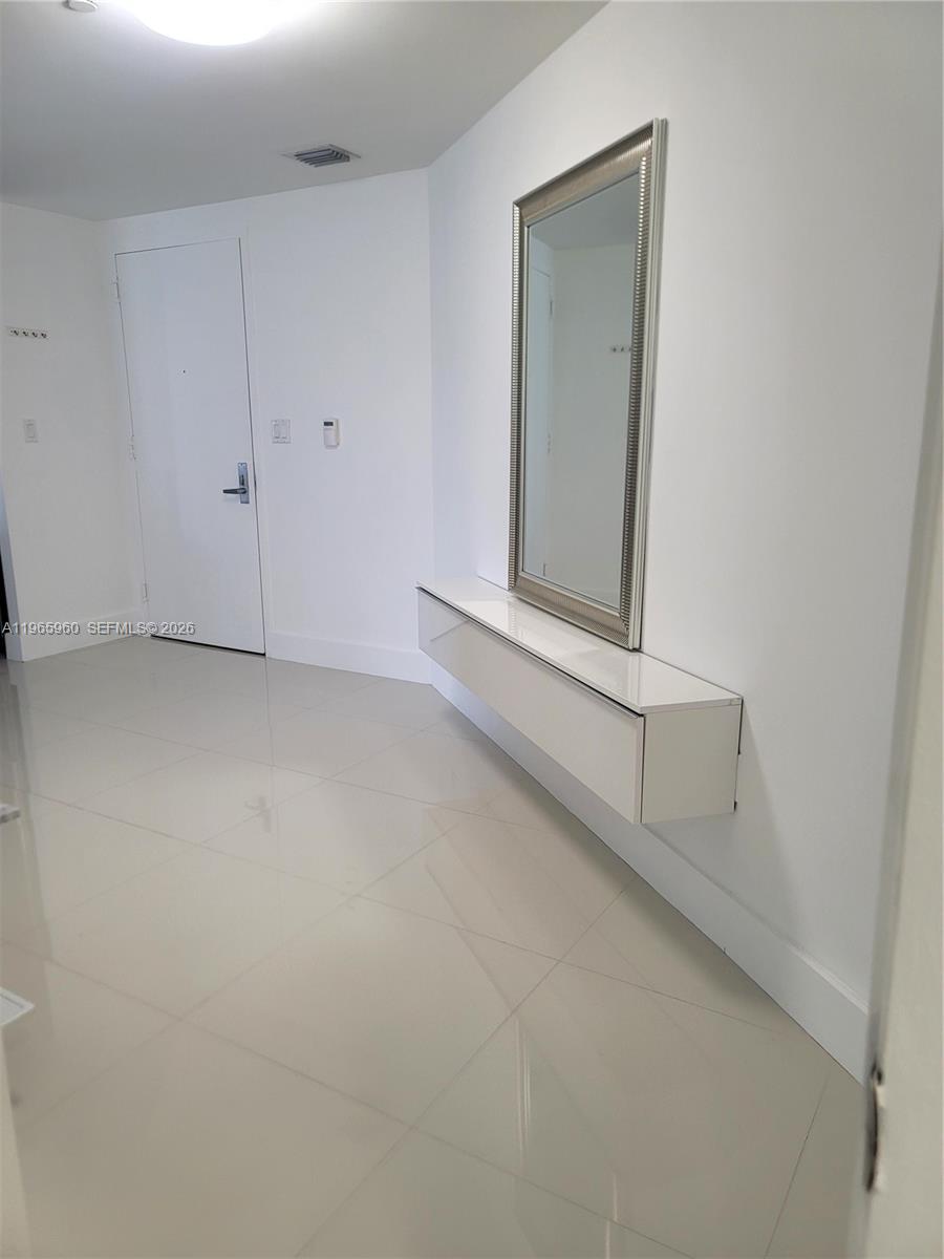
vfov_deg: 69.4
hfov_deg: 54.9
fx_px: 909
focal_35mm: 25
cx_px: 472
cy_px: 630
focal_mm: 7
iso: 160
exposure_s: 1/120
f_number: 1.8
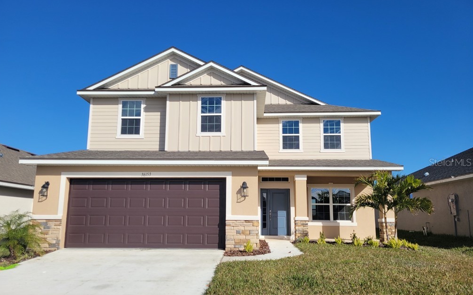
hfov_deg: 66.5
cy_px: 162
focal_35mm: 28
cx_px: 233
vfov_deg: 44.5
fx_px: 361
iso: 40
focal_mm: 5.4
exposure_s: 1/4326
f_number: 1.8
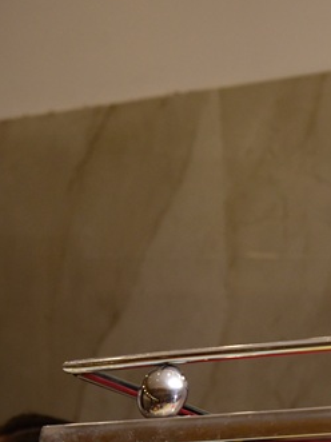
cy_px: 206
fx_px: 3483
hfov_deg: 5.3
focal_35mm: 273
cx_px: 801
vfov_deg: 7.3
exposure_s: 1/125
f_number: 7.1
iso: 1000
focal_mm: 78
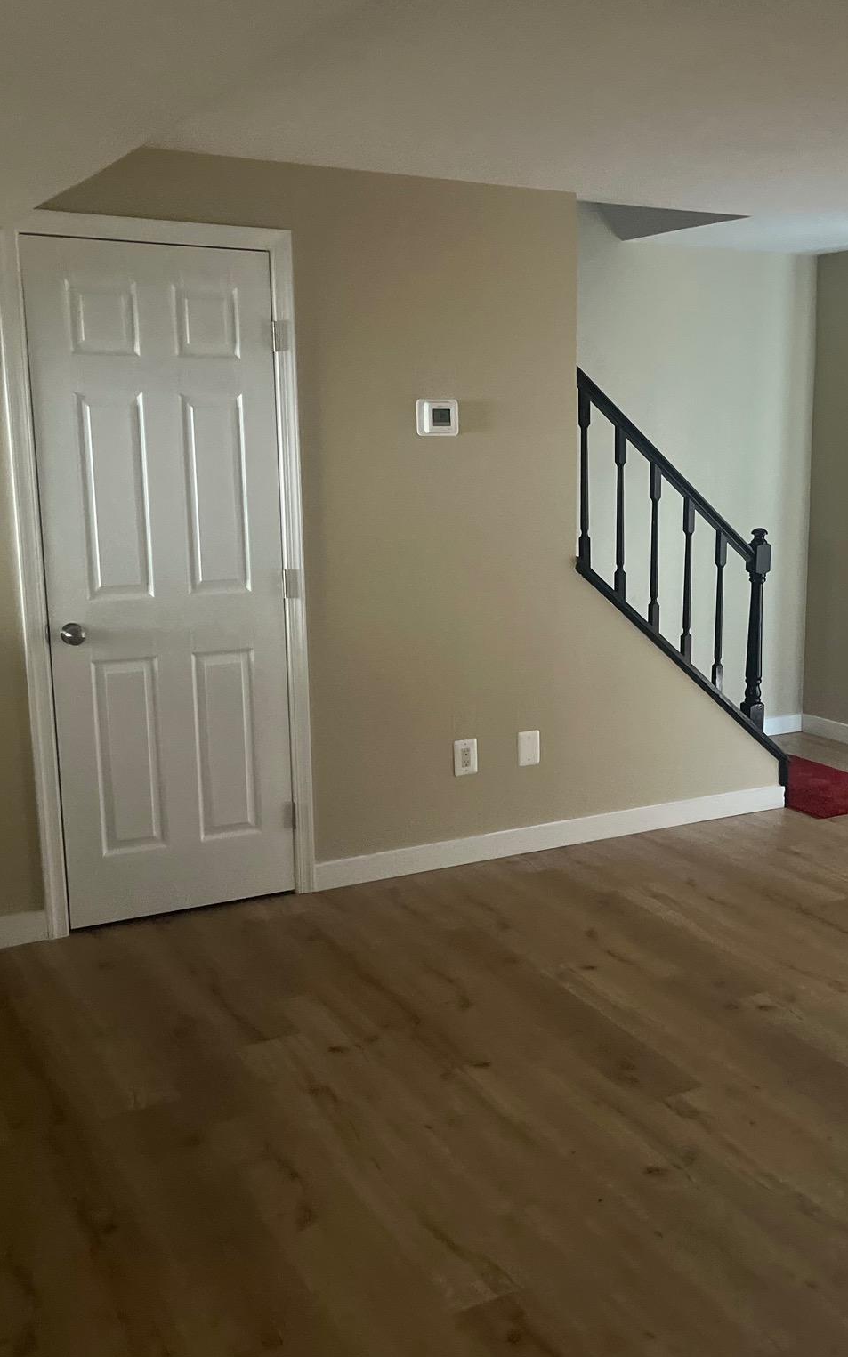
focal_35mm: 37
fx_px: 1368
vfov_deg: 52.8
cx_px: 583
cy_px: 683
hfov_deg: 34.0
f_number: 1.6
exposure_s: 1/59
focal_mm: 5.1
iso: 500
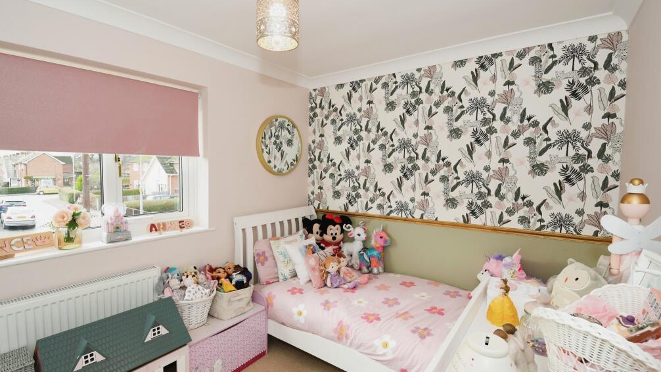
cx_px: 327
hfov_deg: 99.4
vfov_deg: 67.0
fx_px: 280
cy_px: 202
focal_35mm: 16
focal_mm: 10
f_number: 7.1
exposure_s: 1/60
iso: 800
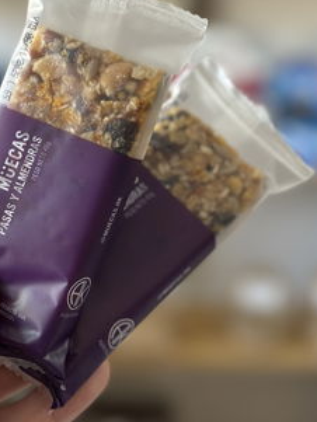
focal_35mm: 85
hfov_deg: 17.3
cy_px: 111
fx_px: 1037
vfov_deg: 22.8
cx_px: 101
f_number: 1.78
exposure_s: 1/72
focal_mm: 6.86
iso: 125
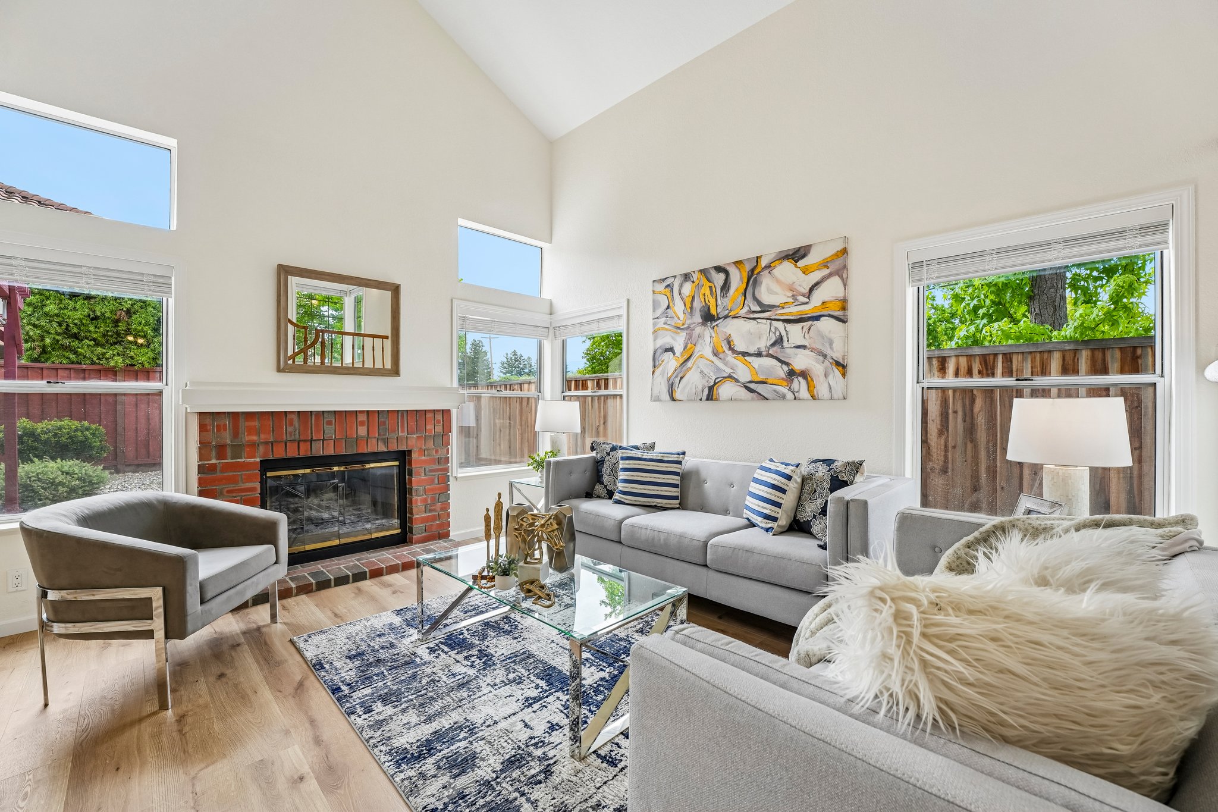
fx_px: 474
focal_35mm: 14
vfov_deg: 81.2
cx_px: 609
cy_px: 406
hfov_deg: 104.3
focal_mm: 14
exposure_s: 1/60
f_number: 8
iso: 640
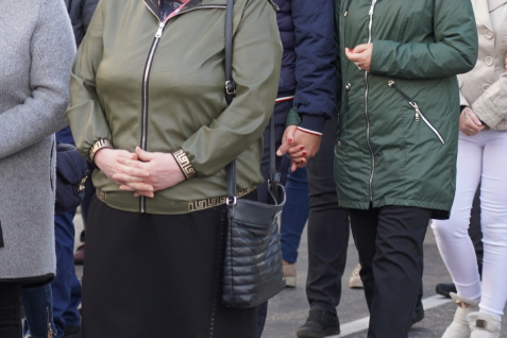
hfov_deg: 7.2
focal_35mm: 286
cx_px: 101
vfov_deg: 4.8
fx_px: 4028
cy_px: 77
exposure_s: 1/160
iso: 320
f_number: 4
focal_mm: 105
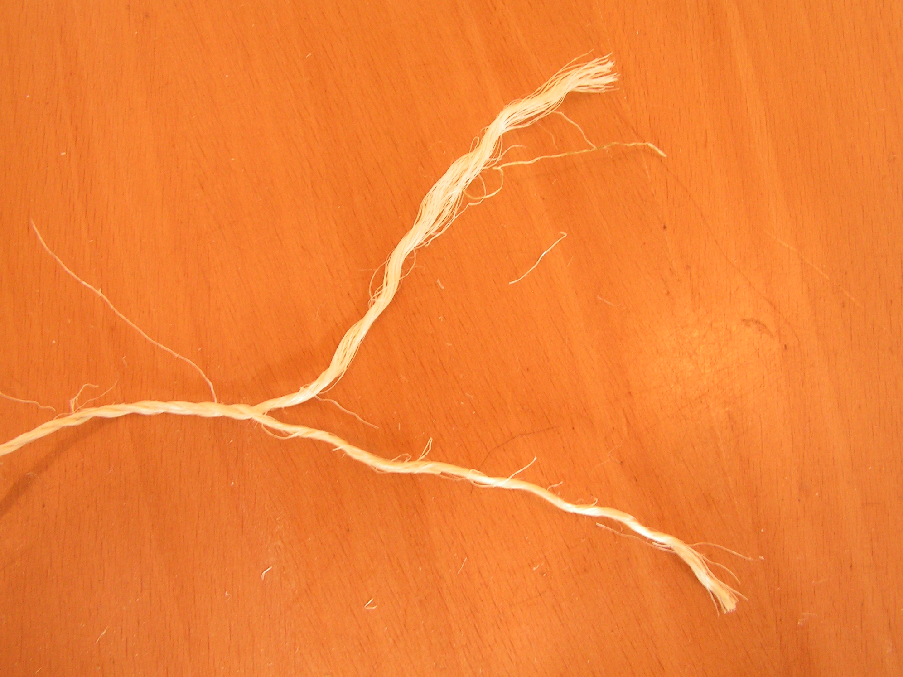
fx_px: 965
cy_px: 342
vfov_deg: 38.7
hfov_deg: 50.1
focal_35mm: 37
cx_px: 444
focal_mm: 6
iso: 200
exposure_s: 1/25
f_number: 3.2
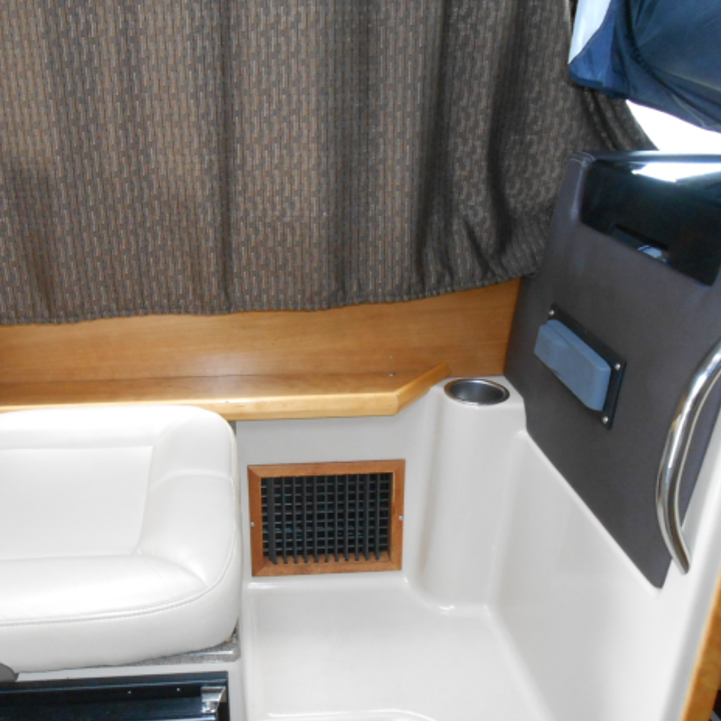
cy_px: 379
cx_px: 232
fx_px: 778
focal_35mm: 33
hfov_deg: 48.8
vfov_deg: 49.7
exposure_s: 1/30
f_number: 3.5
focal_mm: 4.6
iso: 320
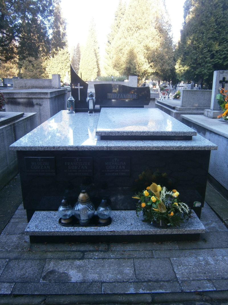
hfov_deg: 53.1
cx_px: 114
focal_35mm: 26
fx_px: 228
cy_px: 152
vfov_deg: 67.3
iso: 80
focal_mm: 4.7
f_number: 2.8
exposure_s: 1/50
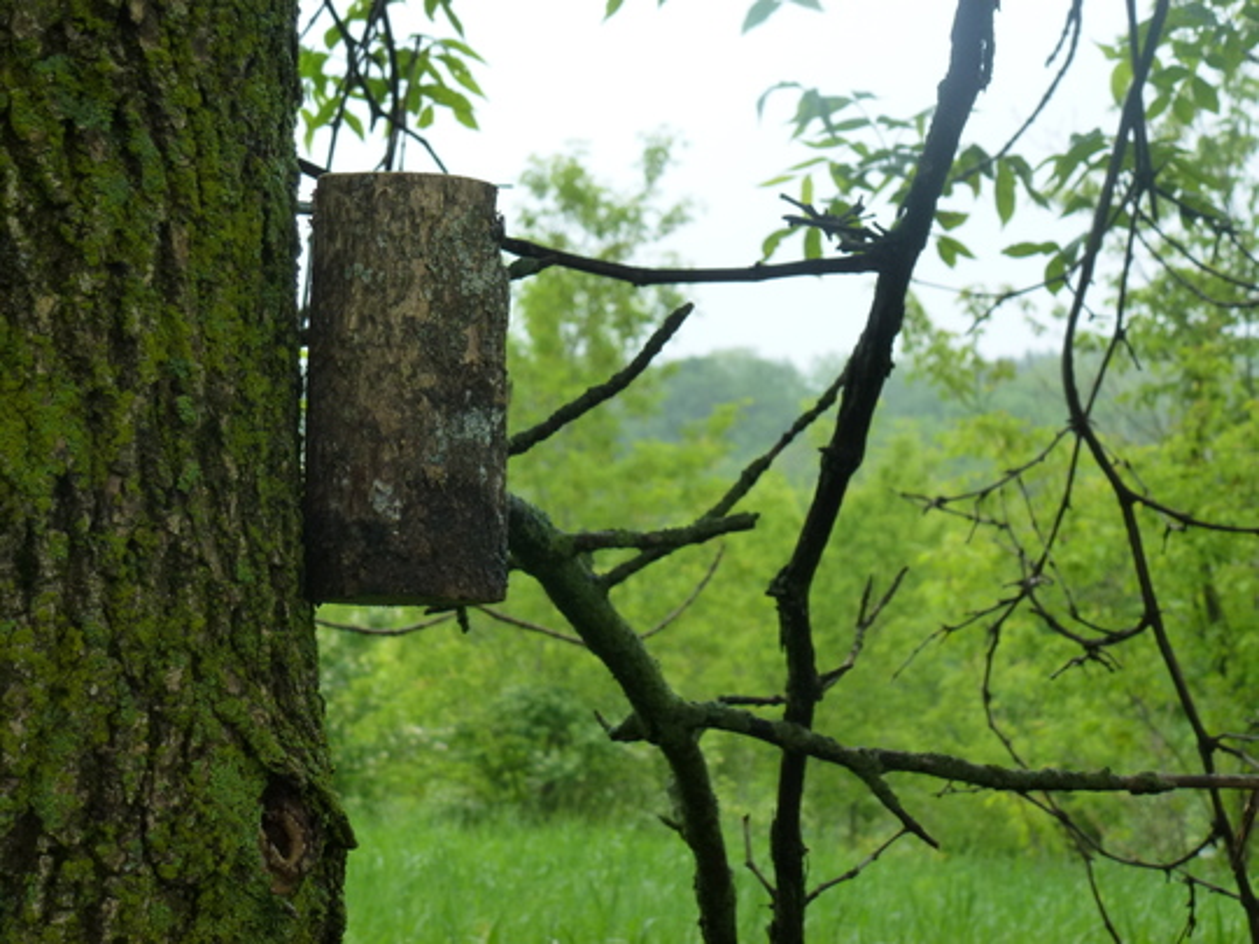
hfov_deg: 27.4
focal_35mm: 71
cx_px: 630
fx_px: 2582
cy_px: 472
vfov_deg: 20.7
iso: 200
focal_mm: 12.7
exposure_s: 1/80
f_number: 4.7
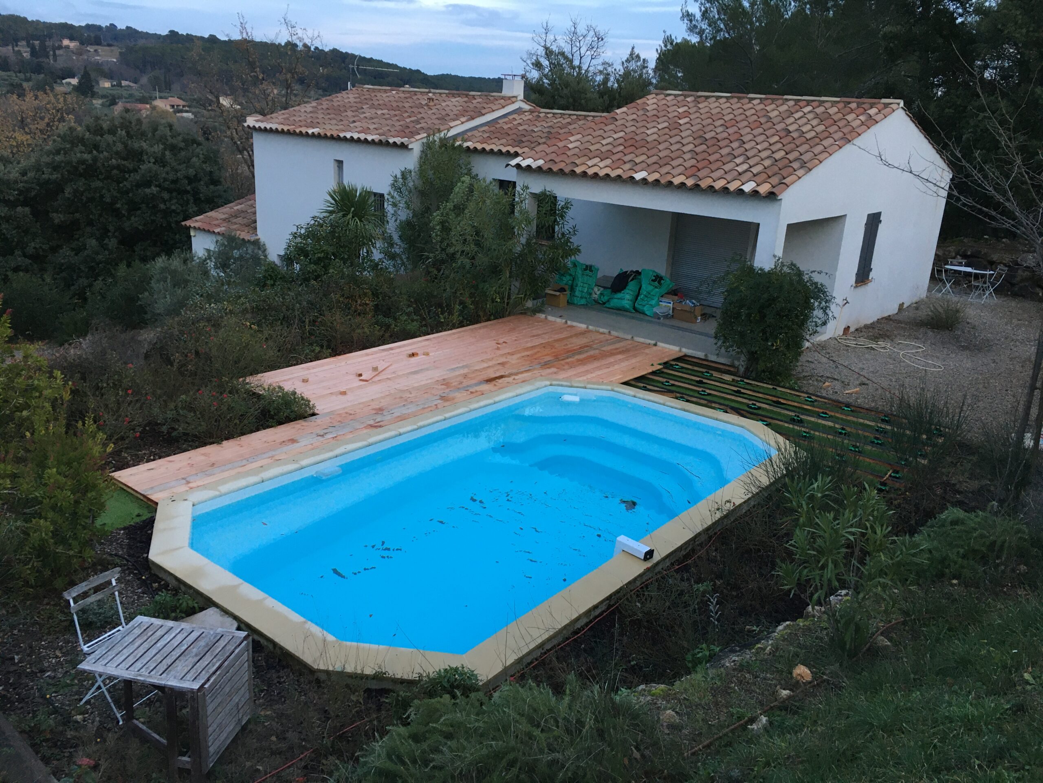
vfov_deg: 48.2
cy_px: 392
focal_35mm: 29
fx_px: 874
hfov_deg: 61.7
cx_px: 522
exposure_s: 1/33
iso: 50
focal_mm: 4.15
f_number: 2.2
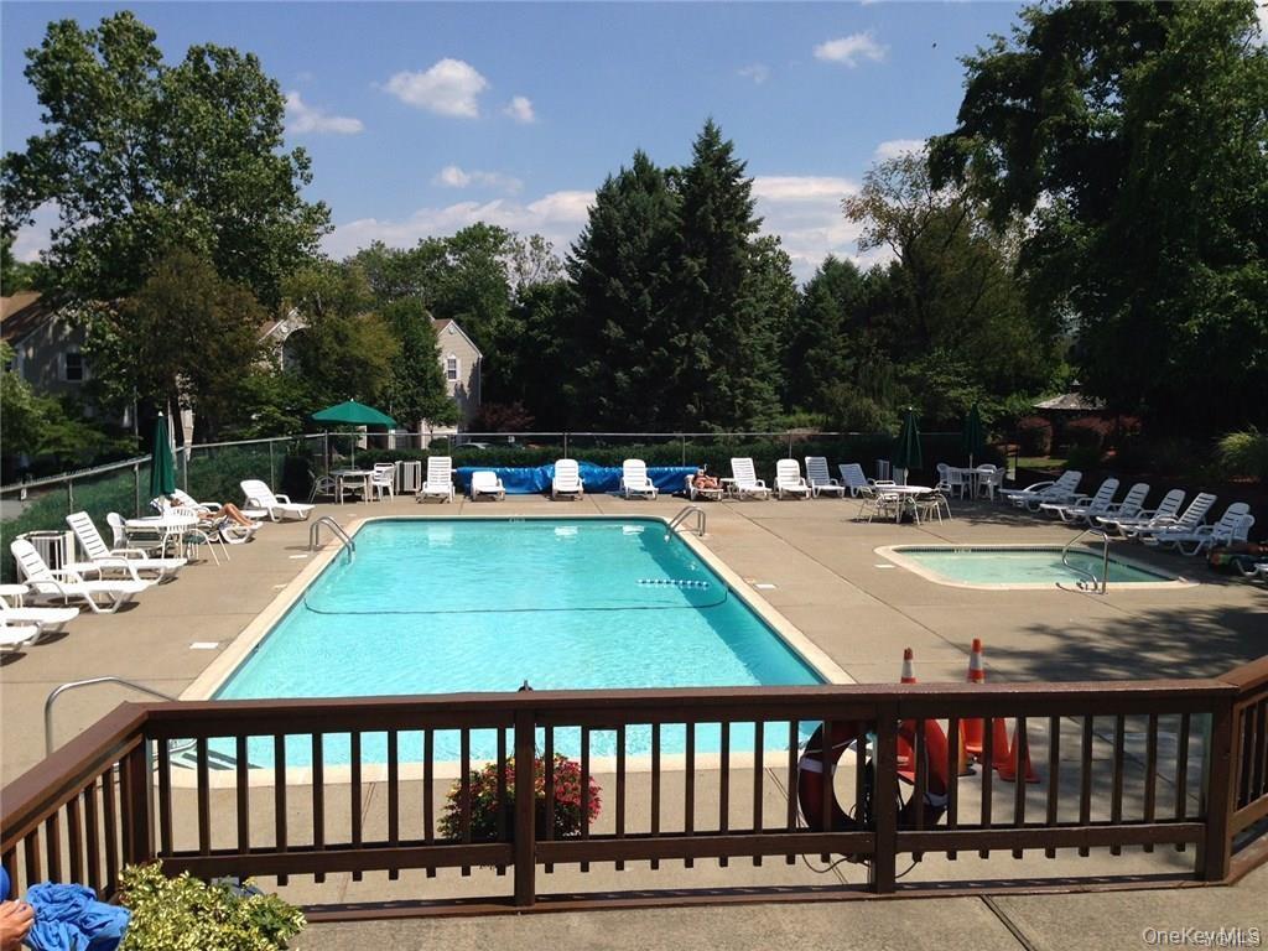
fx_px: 1209
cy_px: 476
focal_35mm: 33
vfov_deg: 42.9
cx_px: 634
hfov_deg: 55.4
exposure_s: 1/2088
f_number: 2.4
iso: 50
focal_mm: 4.12
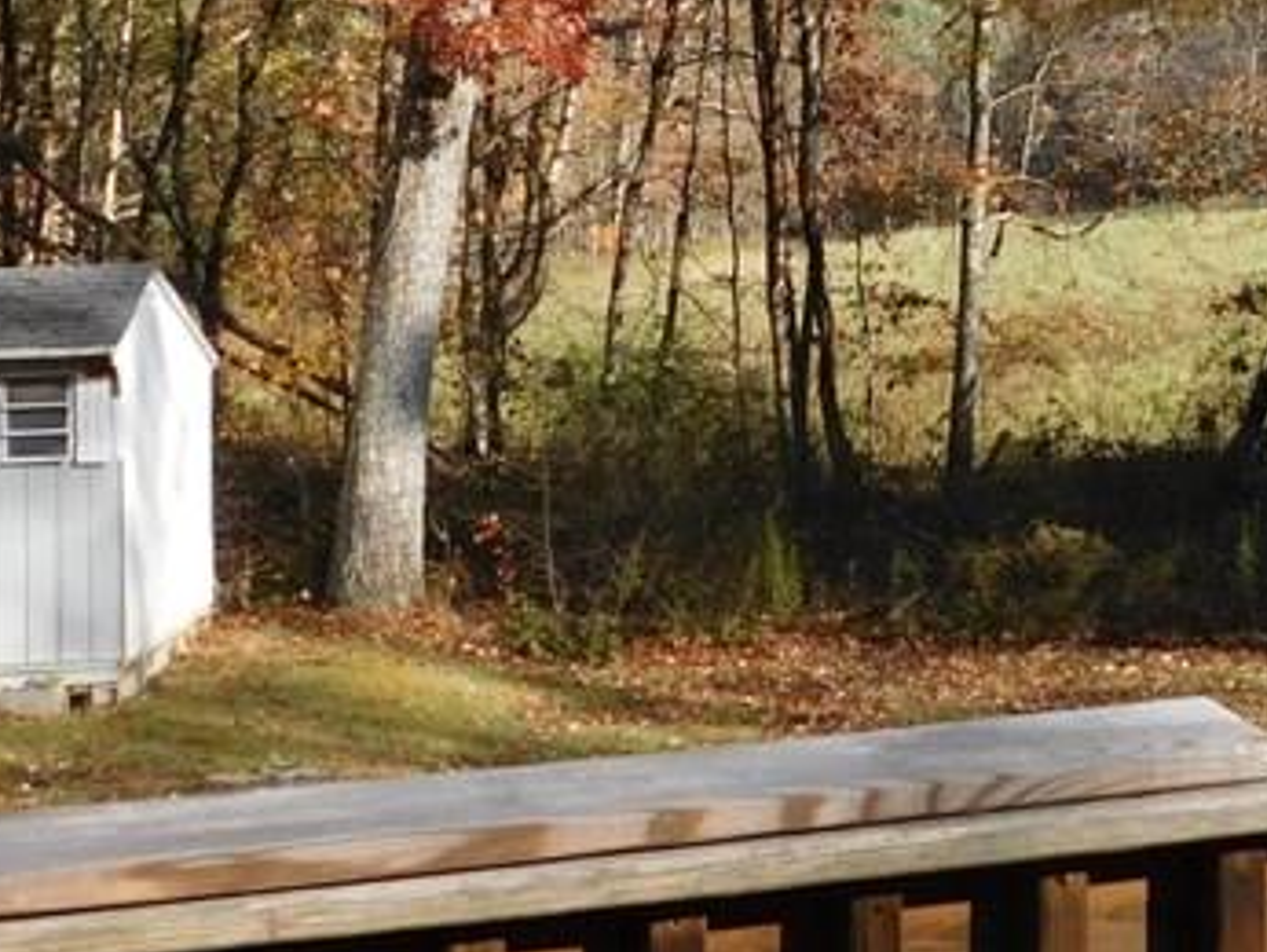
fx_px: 2491
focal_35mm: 68
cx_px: 879
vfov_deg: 21.1
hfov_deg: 28.3
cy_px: 51
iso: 125
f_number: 3
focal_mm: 4
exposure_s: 1/640
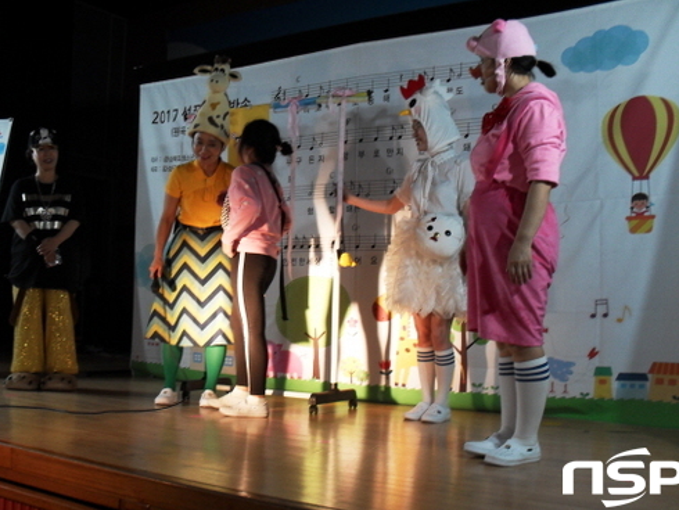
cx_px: 313
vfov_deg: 36.0
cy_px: 267
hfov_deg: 46.7
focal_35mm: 40
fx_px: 785
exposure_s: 1/45
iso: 120
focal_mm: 6.3
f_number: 3.2
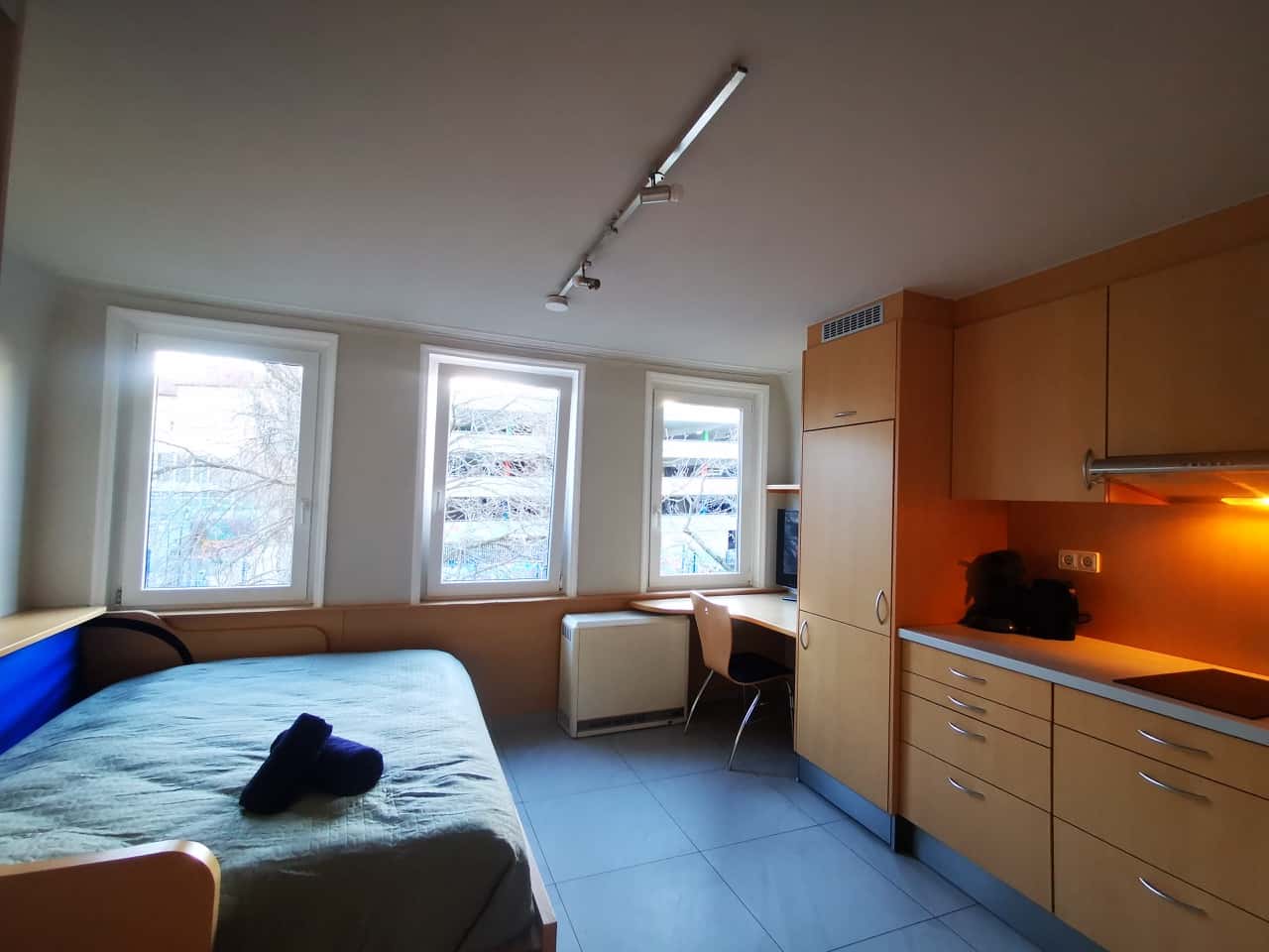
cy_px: 476
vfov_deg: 78.1
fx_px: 587
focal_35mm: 16
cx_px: 634
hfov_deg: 94.5
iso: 320
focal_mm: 2.35
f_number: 2.2
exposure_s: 1/24
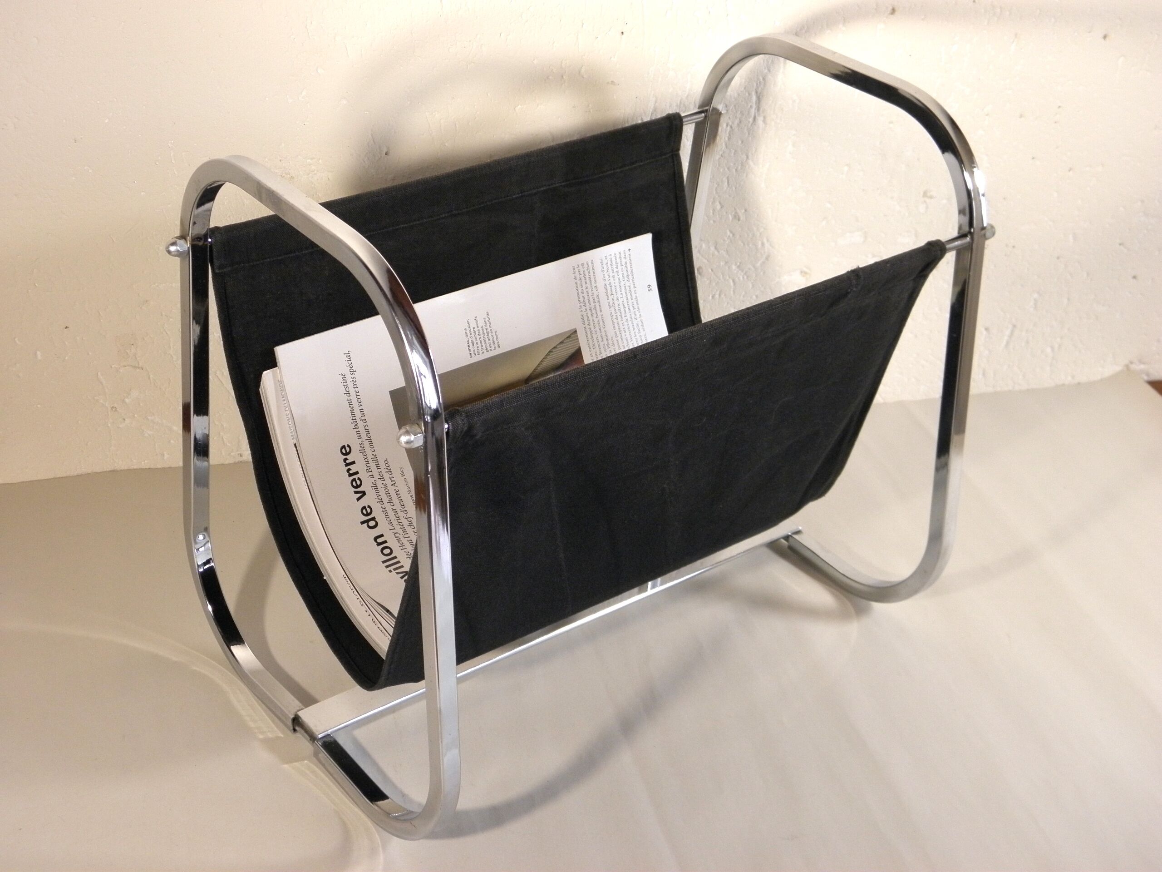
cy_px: 436
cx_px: 581
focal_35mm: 50
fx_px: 1678
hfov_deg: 38.2
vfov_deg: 29.1
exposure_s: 1/30
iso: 200
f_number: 4
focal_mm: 9.1
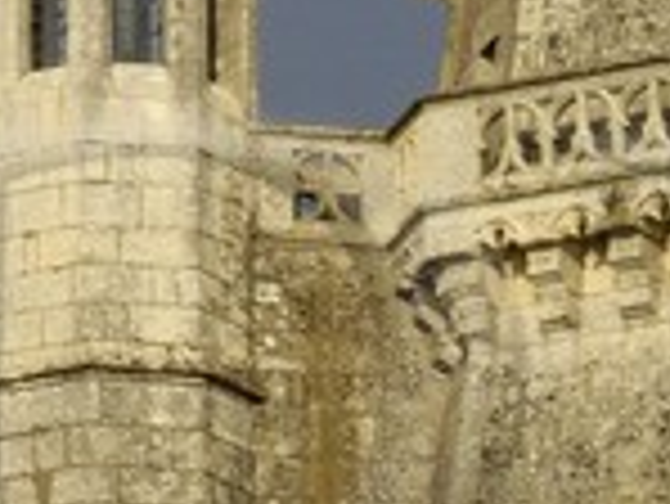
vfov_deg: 2.1
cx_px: 648
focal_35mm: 696
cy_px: 684
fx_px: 13485
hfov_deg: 2.8
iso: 100
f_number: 11
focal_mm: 45
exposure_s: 1/160
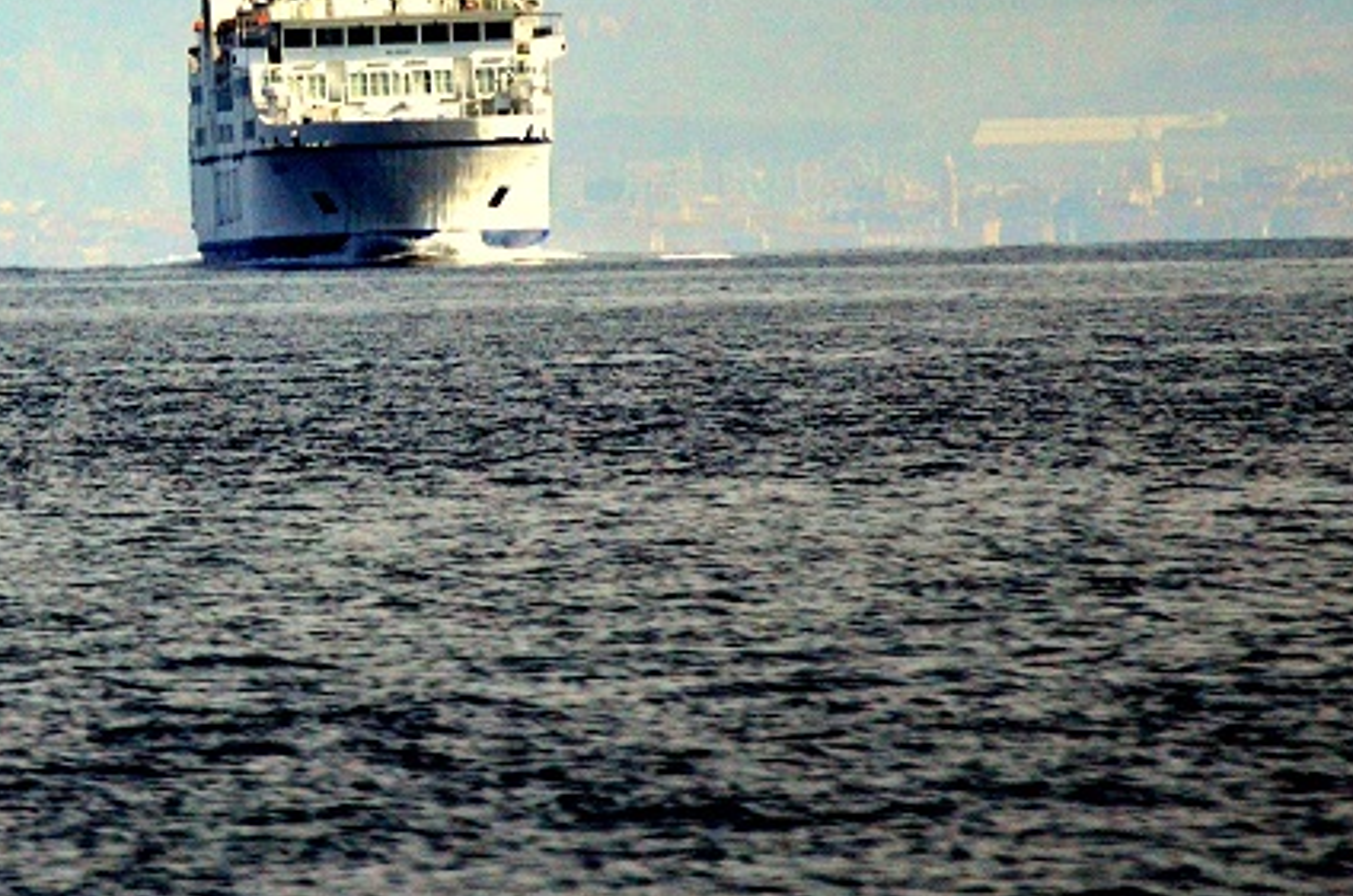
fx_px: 39763
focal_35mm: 1060
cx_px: -59
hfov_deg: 1.9
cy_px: 24
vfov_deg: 1.3
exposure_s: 1/8000
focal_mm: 300
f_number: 5.6
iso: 1400
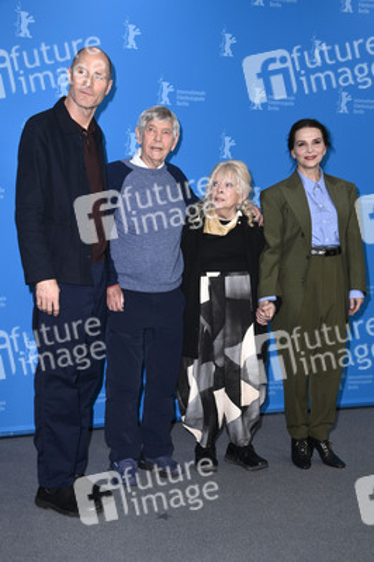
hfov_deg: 28.0
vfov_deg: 41.1
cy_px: 281
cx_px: 187
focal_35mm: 48
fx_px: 749
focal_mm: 48
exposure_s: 1/250
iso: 800
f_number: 5.6
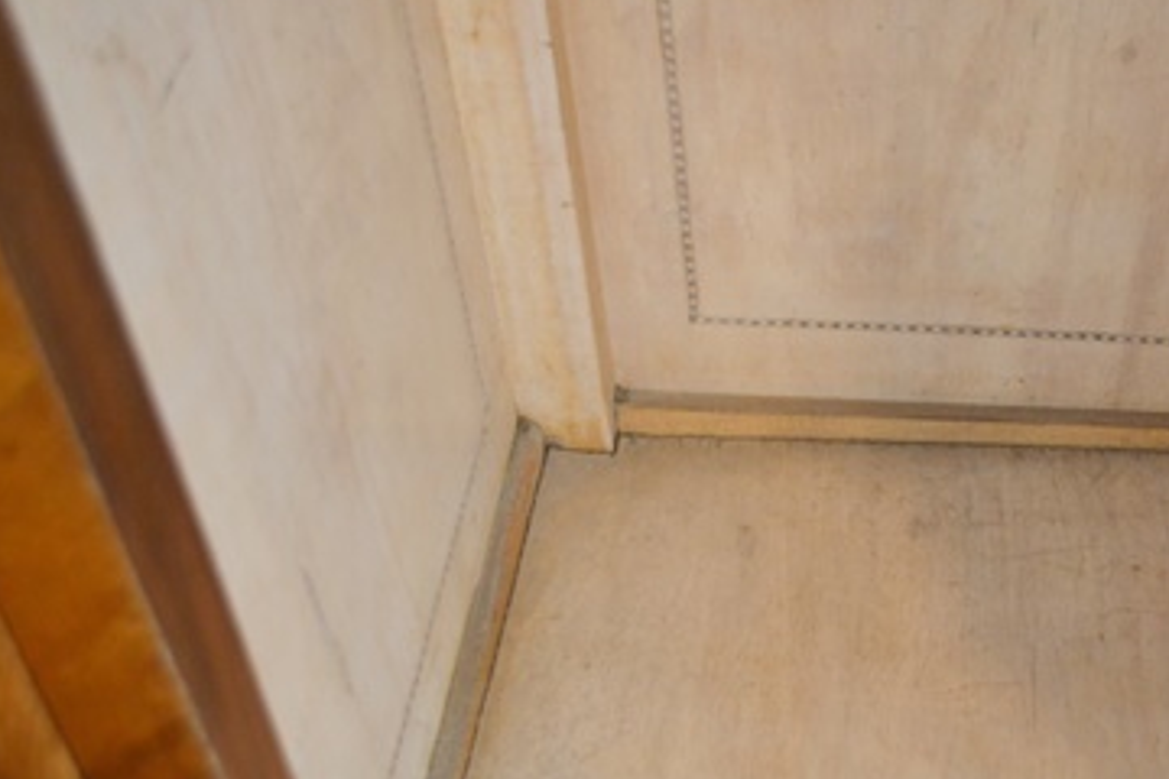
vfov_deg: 22.6
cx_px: 935
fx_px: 1948
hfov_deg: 32.5
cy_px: 448
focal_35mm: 60
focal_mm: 24
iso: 1400
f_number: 4
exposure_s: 1/30
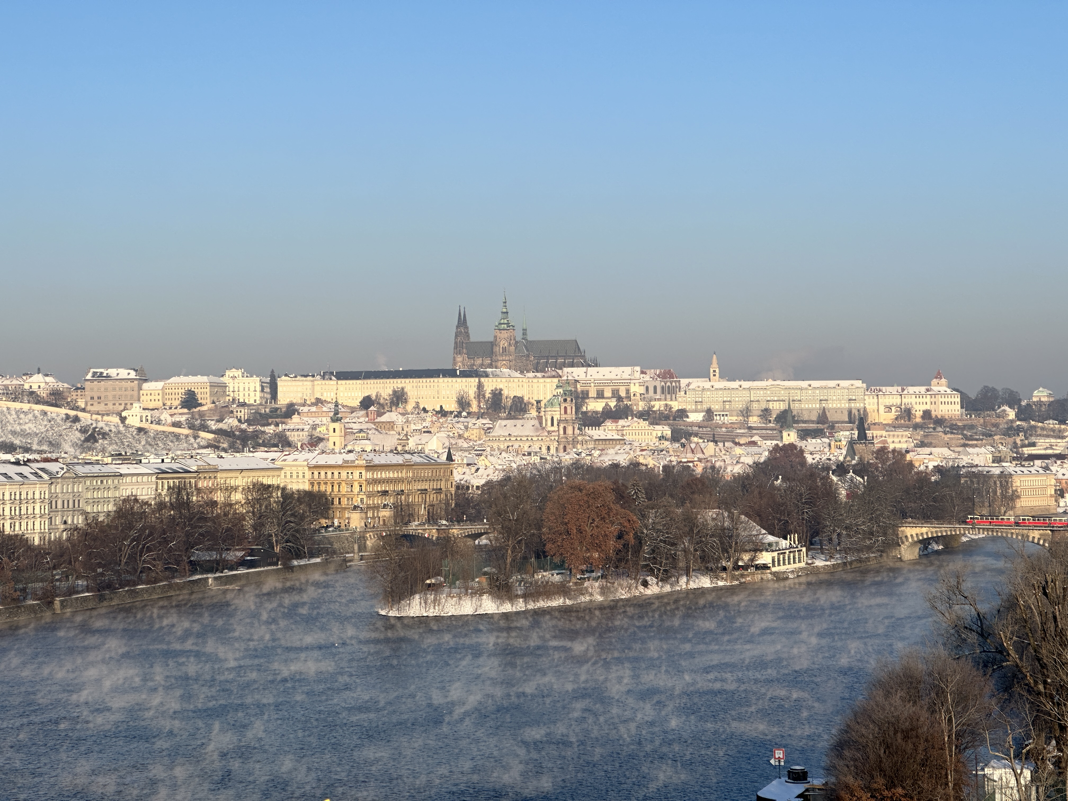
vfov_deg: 19.1
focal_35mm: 77
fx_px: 2376
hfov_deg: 25.3
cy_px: 400
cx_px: 534
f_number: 2.8
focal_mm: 9
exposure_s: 1/881
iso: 32
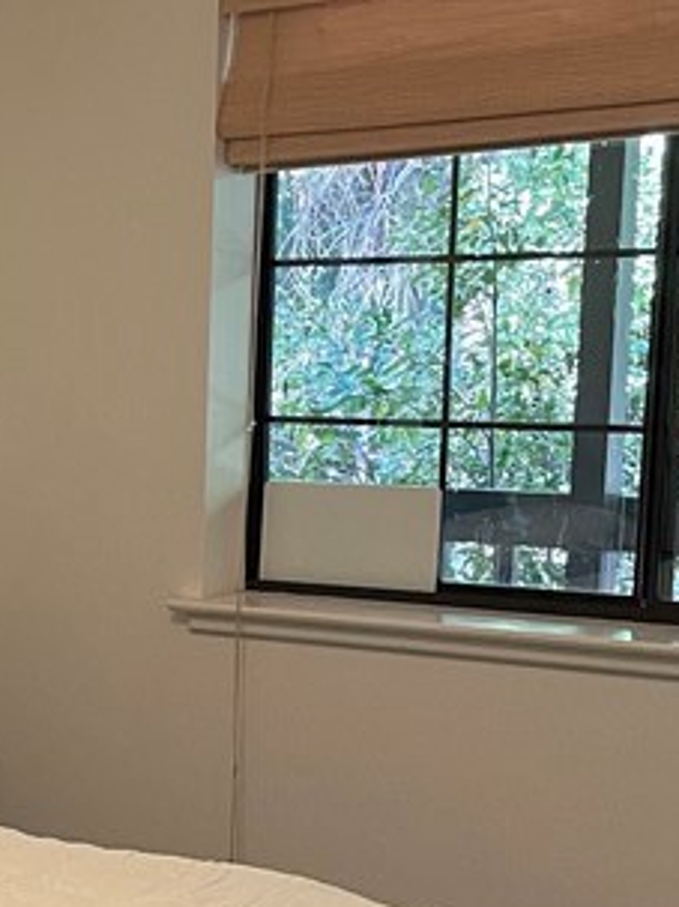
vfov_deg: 21.9
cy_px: 754
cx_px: -356
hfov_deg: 15.4
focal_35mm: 88
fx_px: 2303
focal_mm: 4.2
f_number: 1.6
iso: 160
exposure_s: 1/60
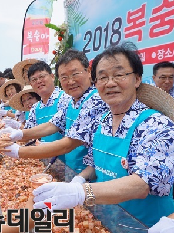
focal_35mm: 35
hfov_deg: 38.7
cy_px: 117
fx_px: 235
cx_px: 28
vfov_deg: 52.6
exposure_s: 1/640
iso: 100
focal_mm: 16
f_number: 4.5
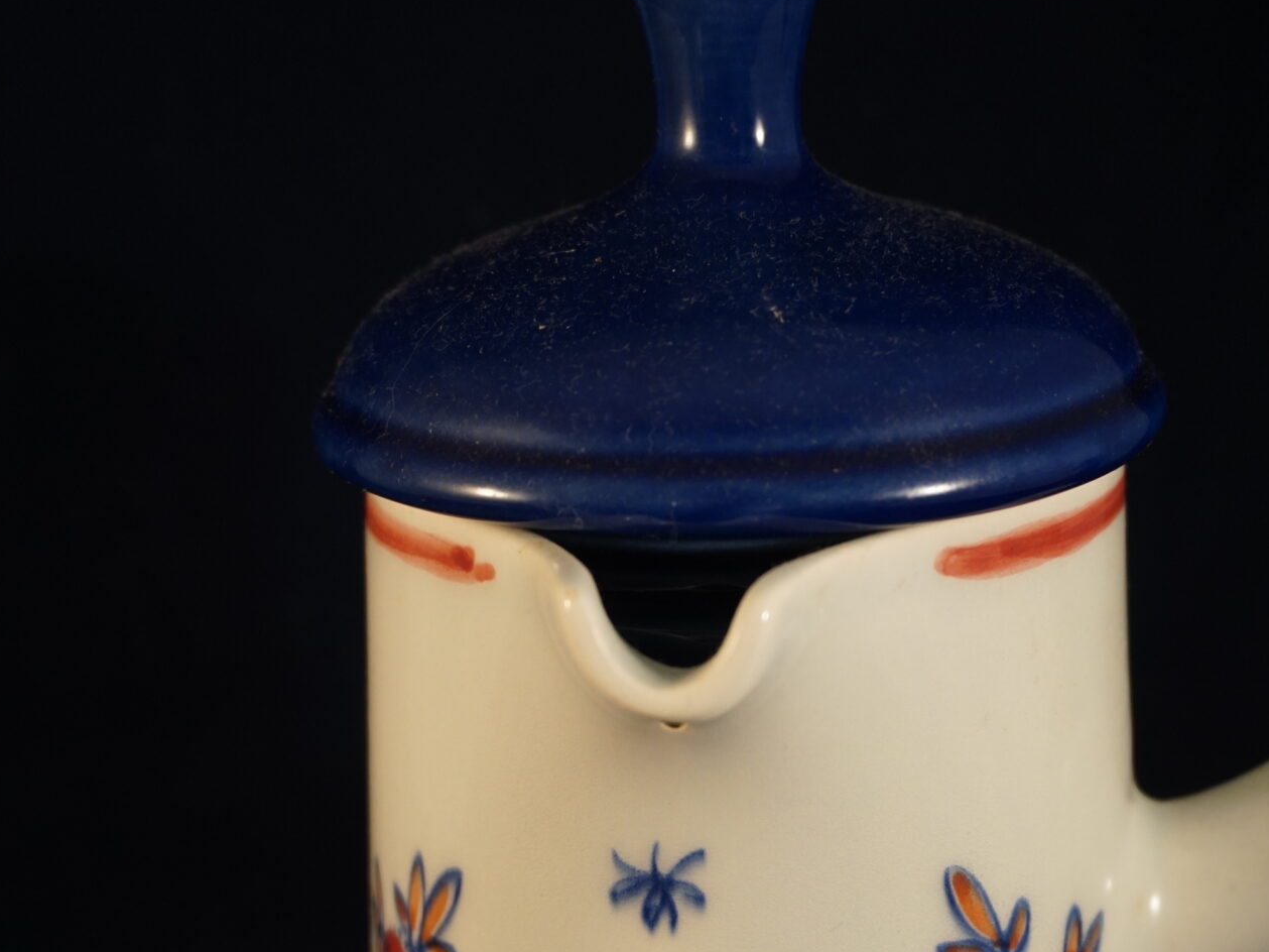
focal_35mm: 64
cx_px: 628
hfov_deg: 30.4
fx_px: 2336
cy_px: 945
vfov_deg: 22.2
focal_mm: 29
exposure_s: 1/60
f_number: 4.5
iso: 800
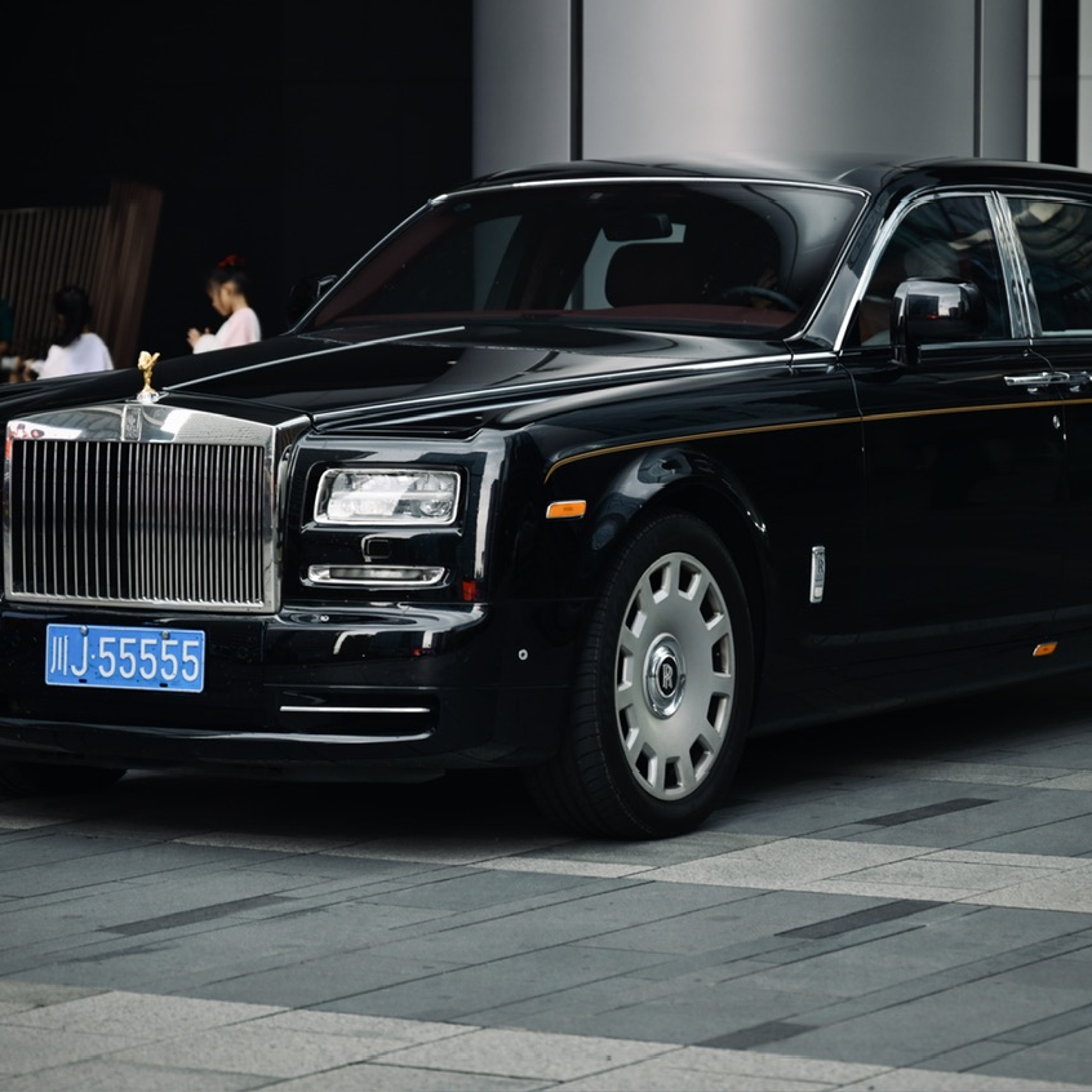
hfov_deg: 19.3
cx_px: 617
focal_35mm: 90
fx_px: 3212
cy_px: 543
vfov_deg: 19.3
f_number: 2.8
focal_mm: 70
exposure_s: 1/125
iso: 200
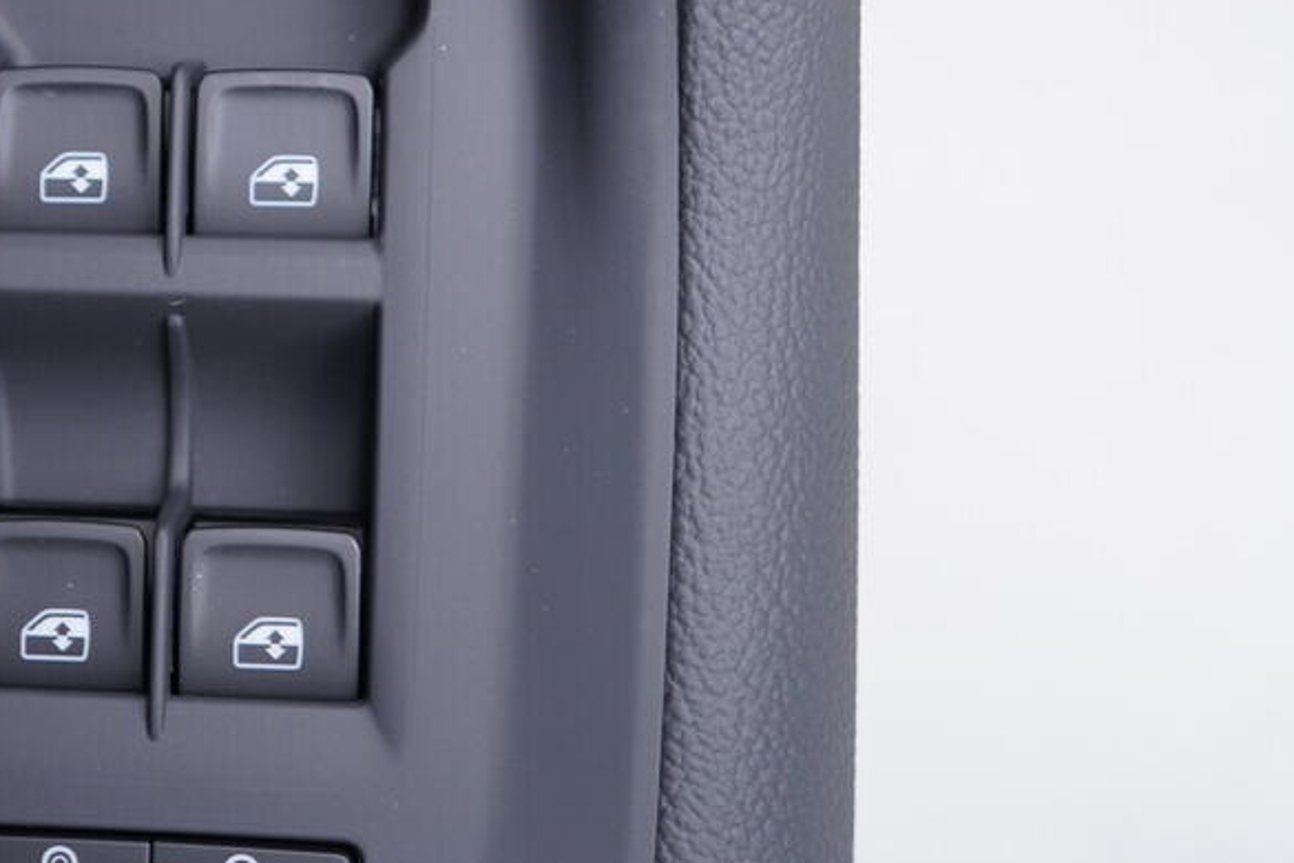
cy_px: 233
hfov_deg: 30.8
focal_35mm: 63
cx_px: 186
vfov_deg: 21.4
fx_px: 2264
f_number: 2.8
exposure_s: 1/40
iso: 250
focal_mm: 24
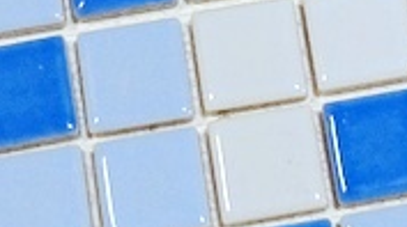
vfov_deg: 6.6
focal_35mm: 182
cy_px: -56
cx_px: 513
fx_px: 1961
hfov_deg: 11.6
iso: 1000
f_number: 3.8
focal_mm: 20.1
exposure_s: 1/60
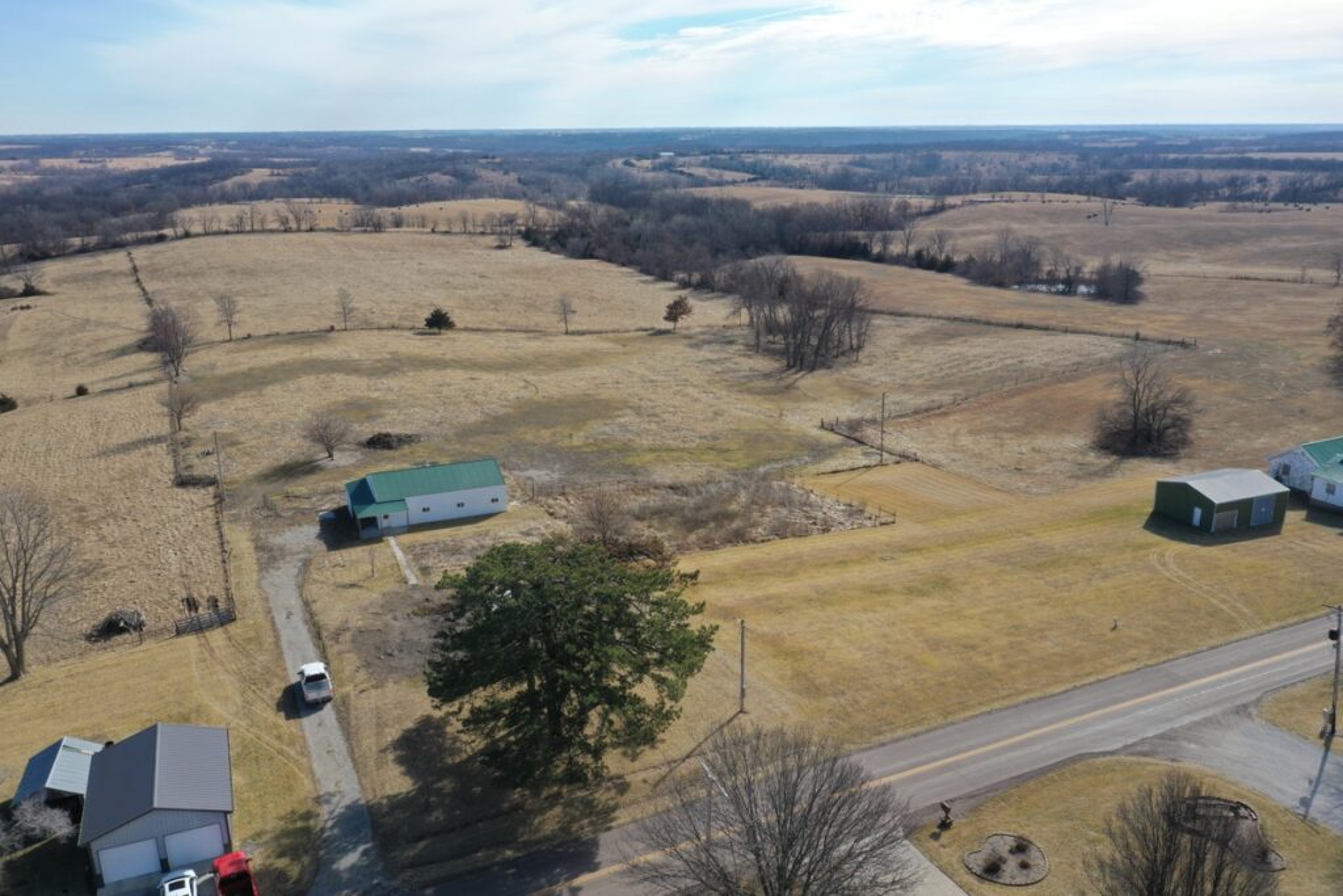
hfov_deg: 65.5
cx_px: 672
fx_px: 1045
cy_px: 448
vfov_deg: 46.4
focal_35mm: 28
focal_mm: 10.26
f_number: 5.6
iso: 100
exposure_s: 1/500
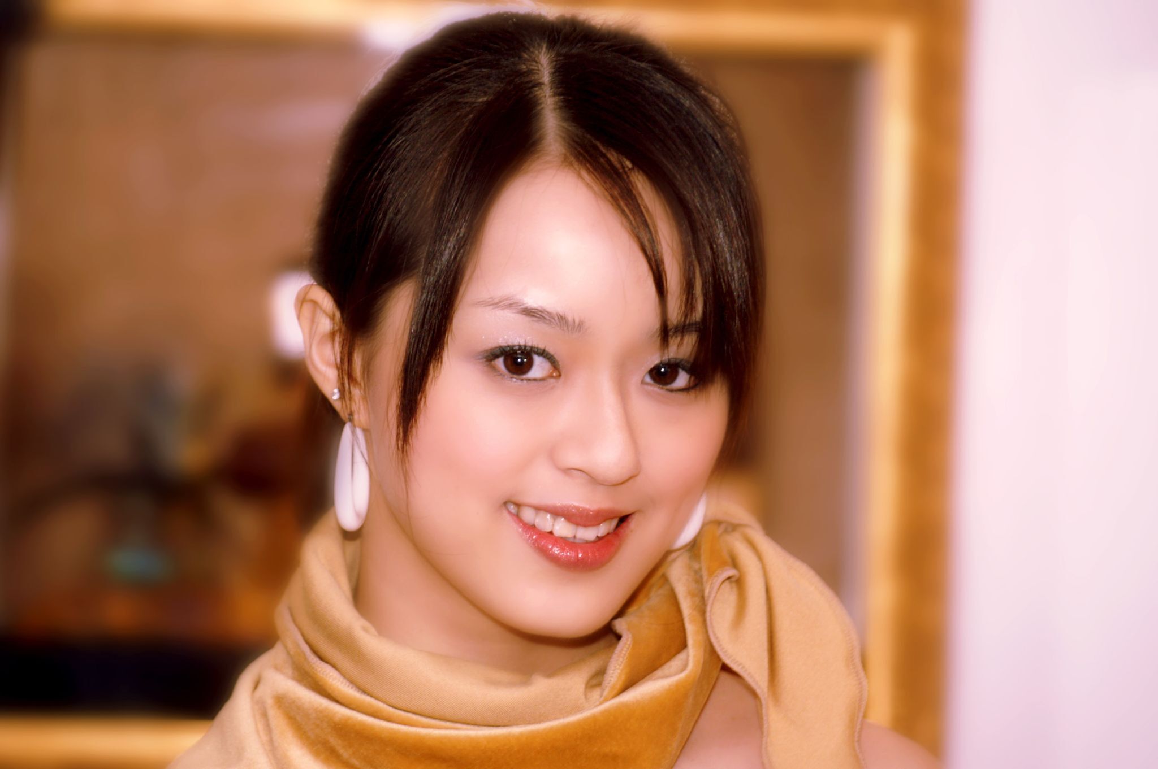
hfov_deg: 9.2
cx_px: 579
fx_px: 7230
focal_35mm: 225
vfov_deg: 6.1
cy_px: 384
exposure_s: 1/125
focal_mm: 150
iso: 400
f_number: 4.5
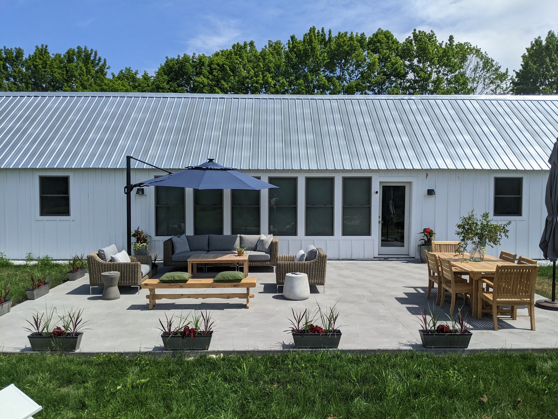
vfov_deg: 51.4
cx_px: 279
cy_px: 210
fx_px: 435
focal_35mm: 27
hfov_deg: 65.3
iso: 64
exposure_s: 1/4695
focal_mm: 4.44
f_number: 1.8
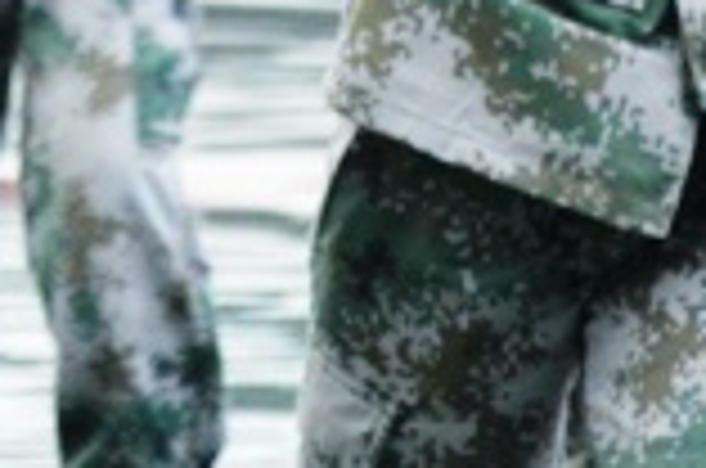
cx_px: -612
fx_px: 22487
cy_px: -670
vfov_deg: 1.2
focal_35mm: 1149
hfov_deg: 1.8
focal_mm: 150
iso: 3200
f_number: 6
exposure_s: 1/400
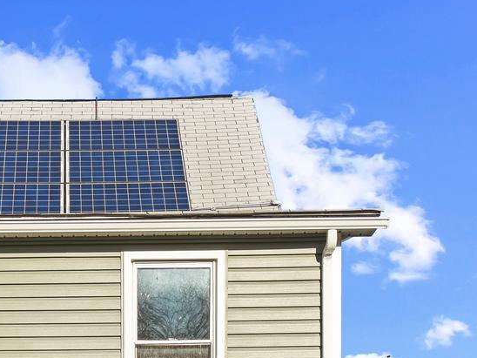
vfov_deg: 14.4
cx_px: 33
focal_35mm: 89
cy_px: 662
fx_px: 1226
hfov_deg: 21.4
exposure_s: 1/200
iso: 100
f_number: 9
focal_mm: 22
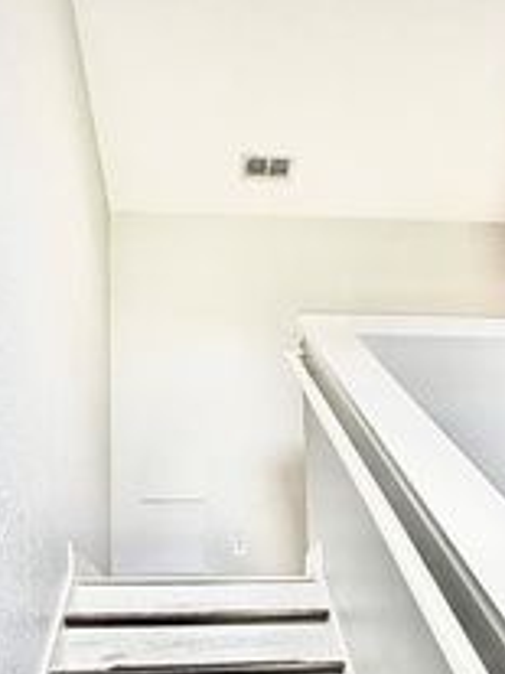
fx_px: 701
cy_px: 619
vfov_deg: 46.0
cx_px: 249
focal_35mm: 36
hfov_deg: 39.6
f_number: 2.2
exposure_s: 1/120
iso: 160
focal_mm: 2.22
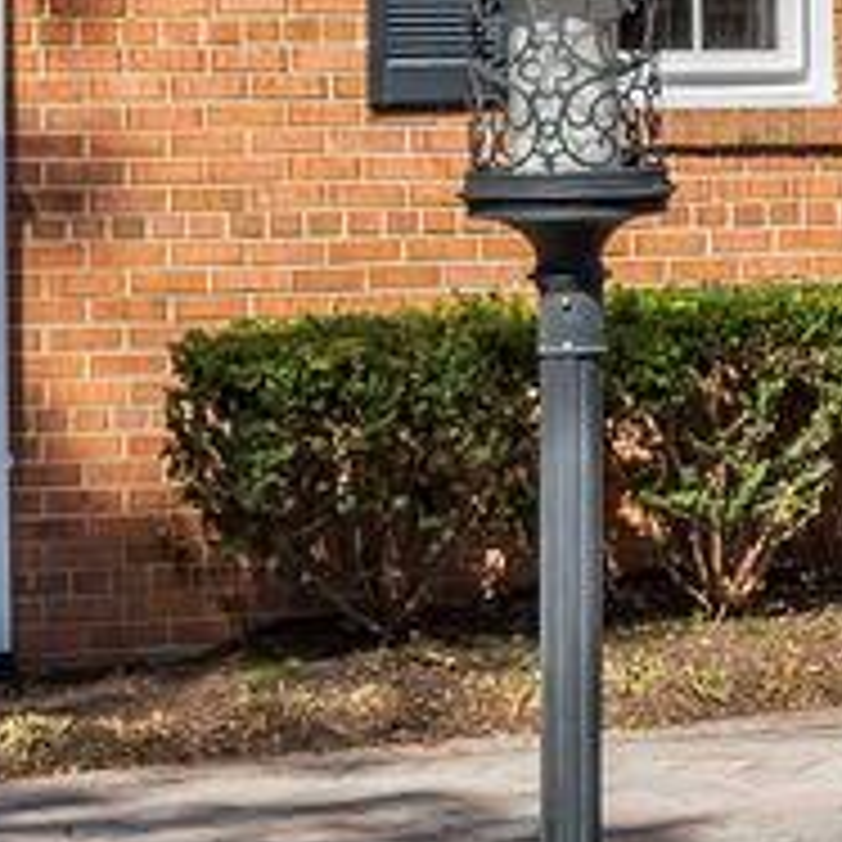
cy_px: -113
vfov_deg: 7.6
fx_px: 6274
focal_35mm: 228
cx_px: 725
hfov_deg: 7.7
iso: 400
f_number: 8
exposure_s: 1/160
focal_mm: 29
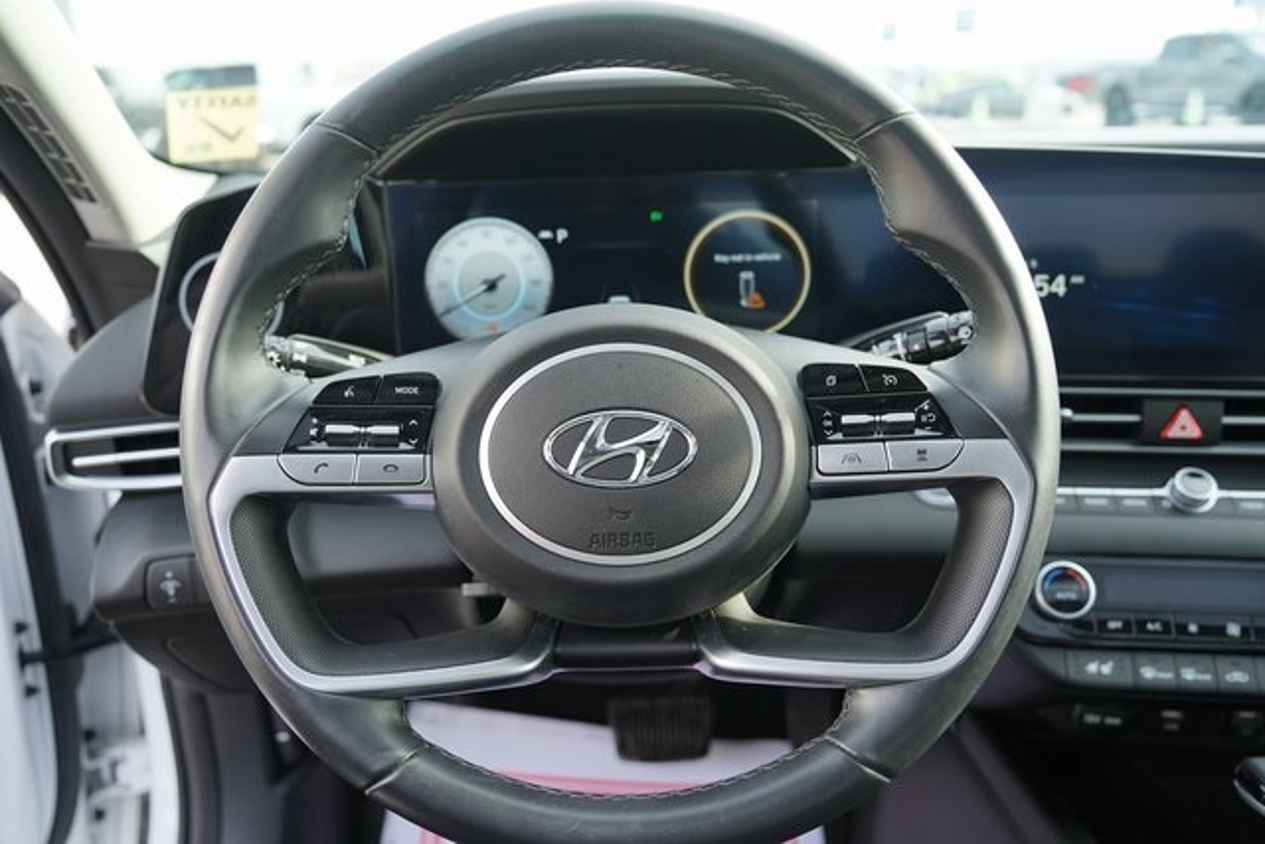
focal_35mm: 28
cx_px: 632
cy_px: 422
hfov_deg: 65.5
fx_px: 984
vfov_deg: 46.4
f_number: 4.5
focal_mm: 28
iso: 100
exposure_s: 1/60
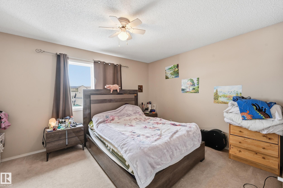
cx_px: 142
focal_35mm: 14
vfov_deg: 81.1
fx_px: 110
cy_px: 94
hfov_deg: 104.3
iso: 100
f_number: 8
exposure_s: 1/8
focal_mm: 14
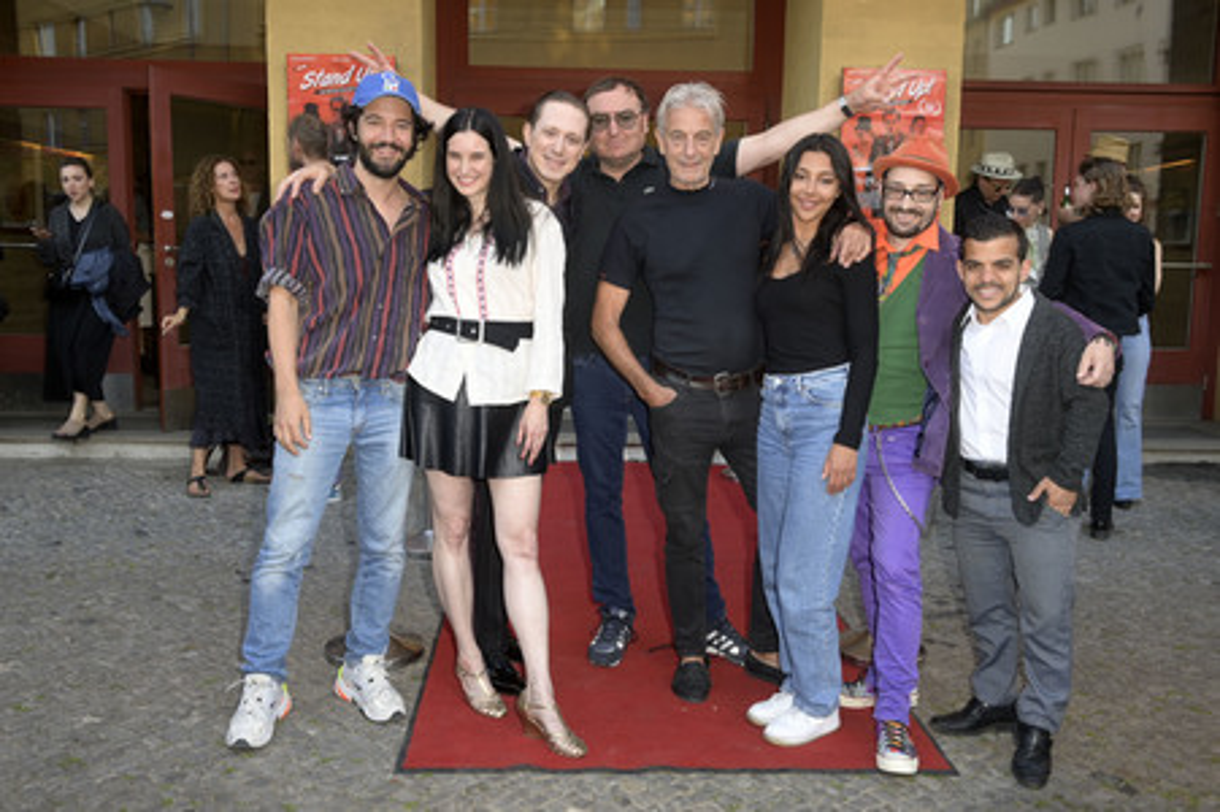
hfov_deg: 58.8
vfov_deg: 41.1
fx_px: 1084
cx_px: 610
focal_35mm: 32
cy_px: 406
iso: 640
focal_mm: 32
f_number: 6.3
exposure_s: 1/250
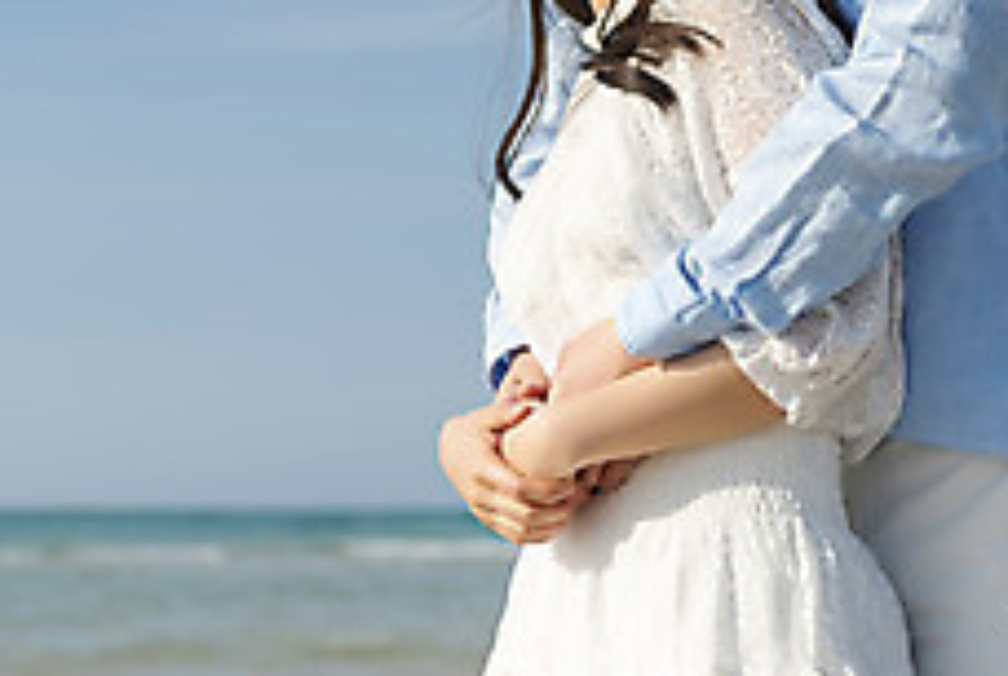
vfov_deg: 11.5
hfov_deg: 17.2
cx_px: 298
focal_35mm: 118
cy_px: 0
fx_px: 3310
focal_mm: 45
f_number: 2.8
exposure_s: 1/4000
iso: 100
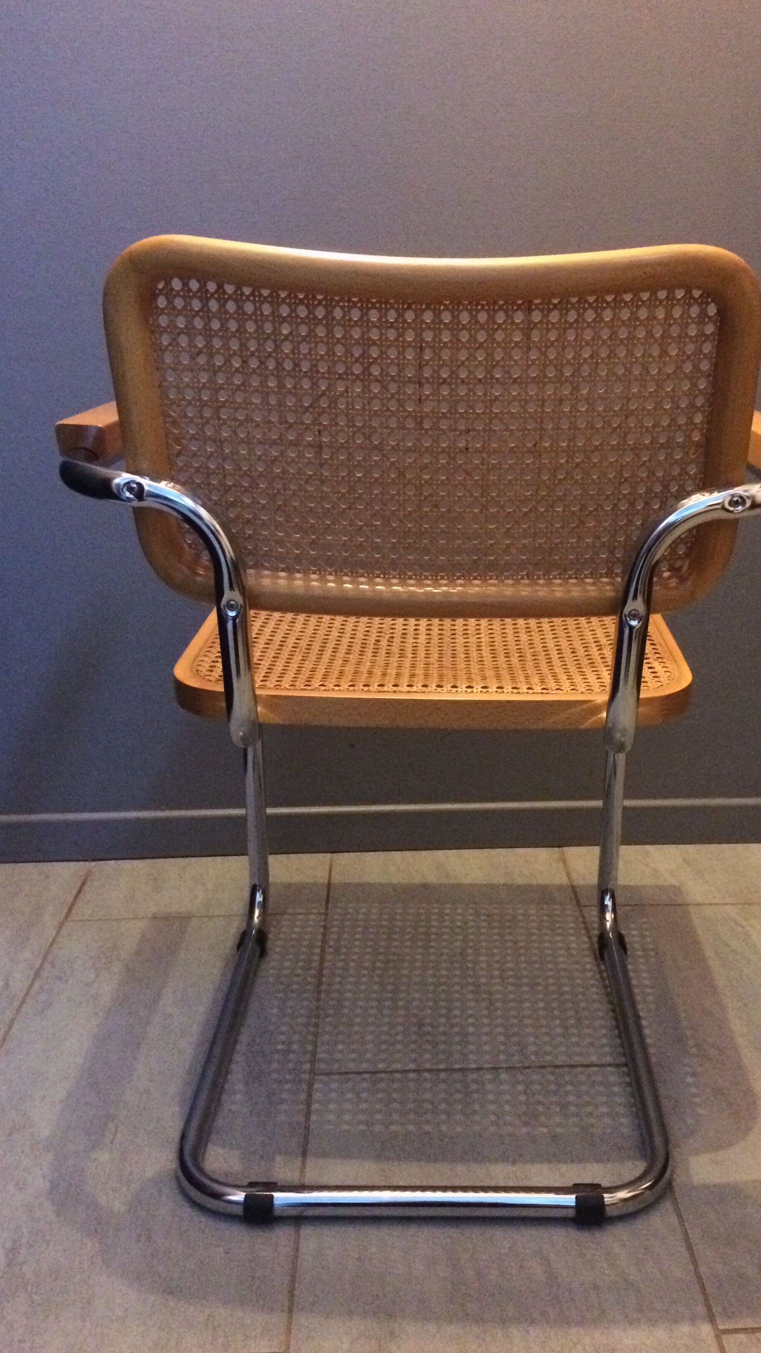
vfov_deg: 61.0
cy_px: 674
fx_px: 1148
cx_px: 459
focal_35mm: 32
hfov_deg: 36.5
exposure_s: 1/17
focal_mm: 4.15
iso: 500
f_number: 2.2
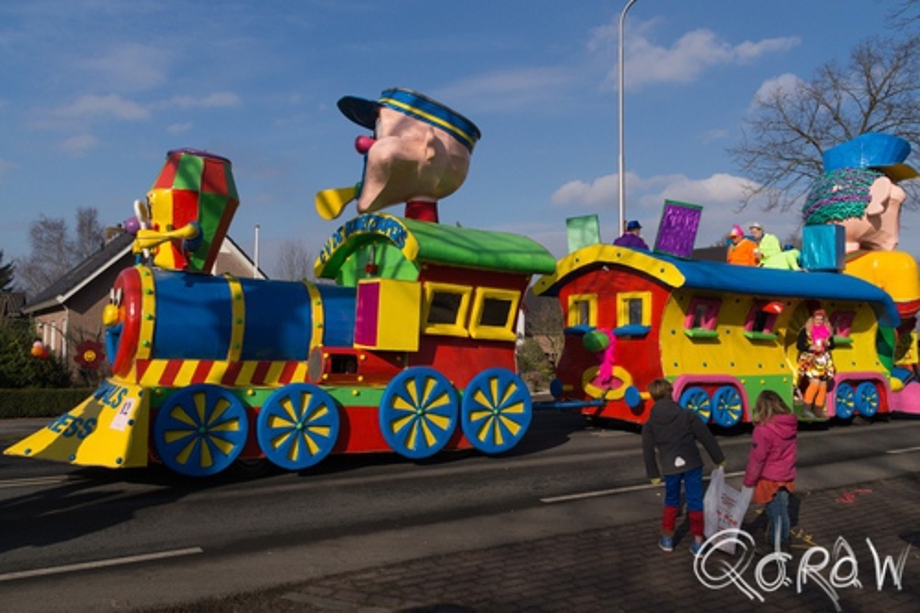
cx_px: 460
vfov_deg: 47.9
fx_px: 690
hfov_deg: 67.4
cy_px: 306
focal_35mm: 27
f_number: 9
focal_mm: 18
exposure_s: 1/1250
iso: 400
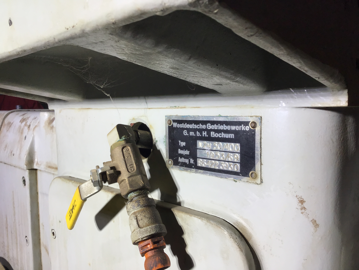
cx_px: 180
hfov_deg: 58.4
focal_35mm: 31
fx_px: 321
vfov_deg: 45.4
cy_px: 135
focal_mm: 3.3
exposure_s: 1/60
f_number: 2.4
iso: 32
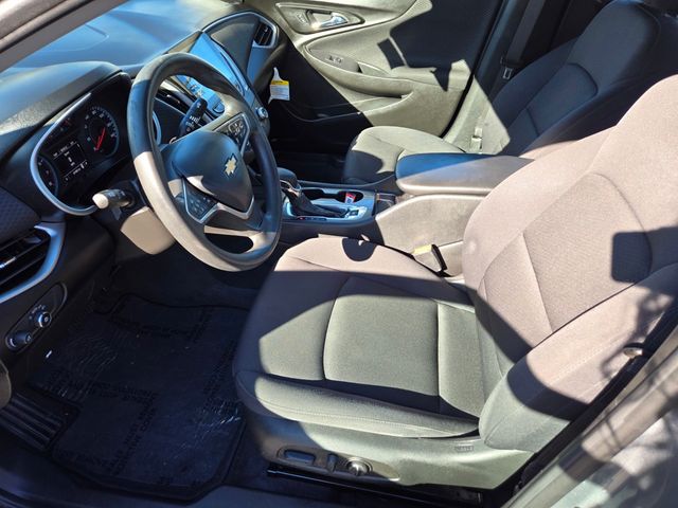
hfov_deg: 73.9
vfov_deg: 58.9
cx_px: 339
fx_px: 450
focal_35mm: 23
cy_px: 254
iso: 25
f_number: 1.8
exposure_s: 1/149
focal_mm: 5.4
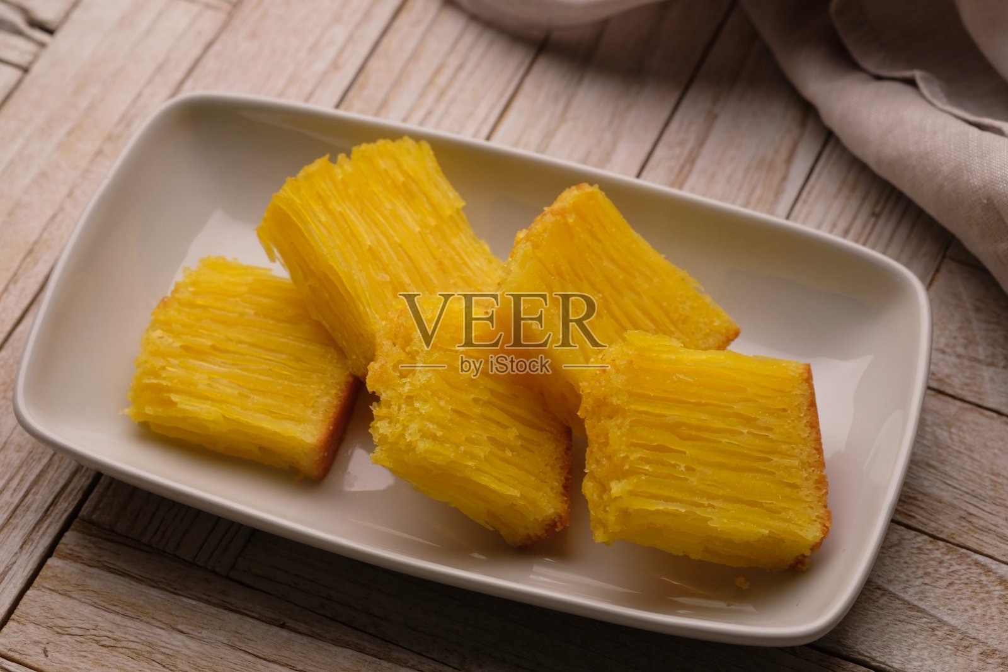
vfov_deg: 15.2
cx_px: 504
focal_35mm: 90
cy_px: 336
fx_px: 2520
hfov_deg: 22.6
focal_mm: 60
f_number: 5.6
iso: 320
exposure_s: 1/105
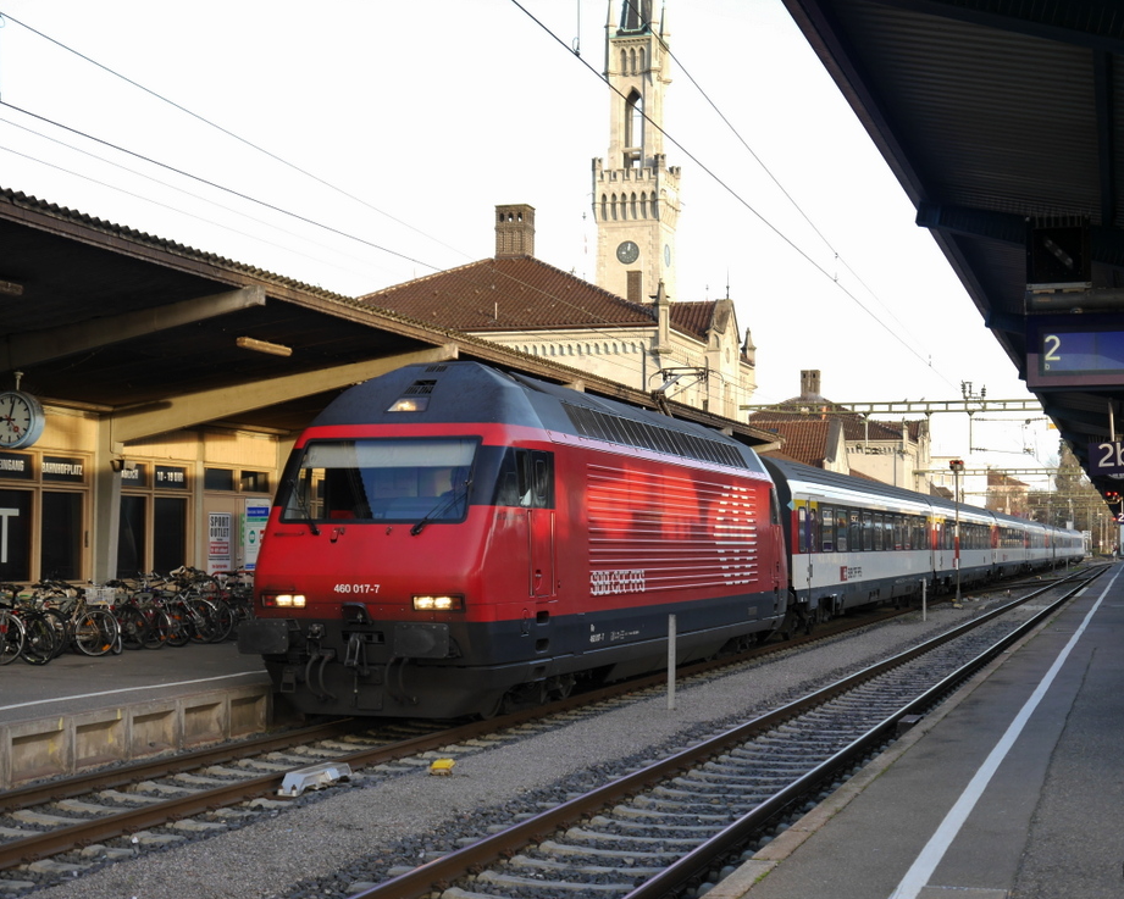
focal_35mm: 53
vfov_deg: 28.6
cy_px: 450
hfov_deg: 35.4
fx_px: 1763
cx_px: 583
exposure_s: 1/80
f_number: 4.6
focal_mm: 25
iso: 160
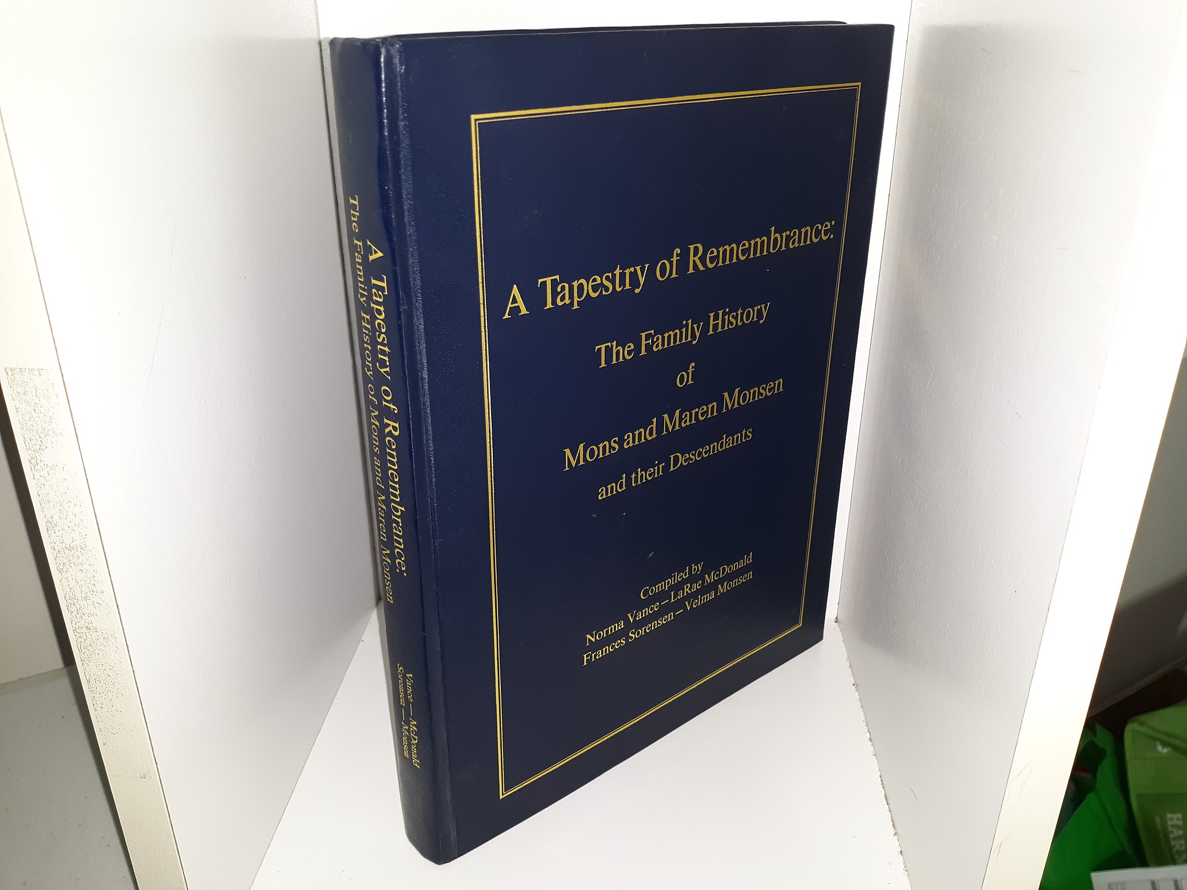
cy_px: 445
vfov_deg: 49.7
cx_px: 594
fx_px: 960
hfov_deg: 63.4
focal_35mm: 28
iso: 64
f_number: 1.7
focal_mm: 3.7
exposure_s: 1/60
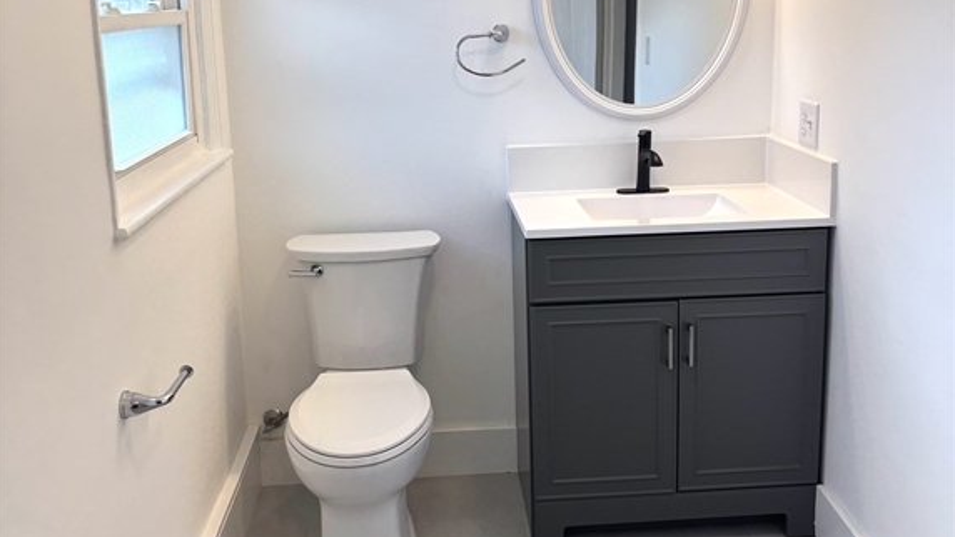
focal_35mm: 38
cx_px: 476
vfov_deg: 31.0
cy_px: 187
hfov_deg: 52.8
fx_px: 962
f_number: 1.6
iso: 50
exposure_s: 1/290
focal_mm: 5.96
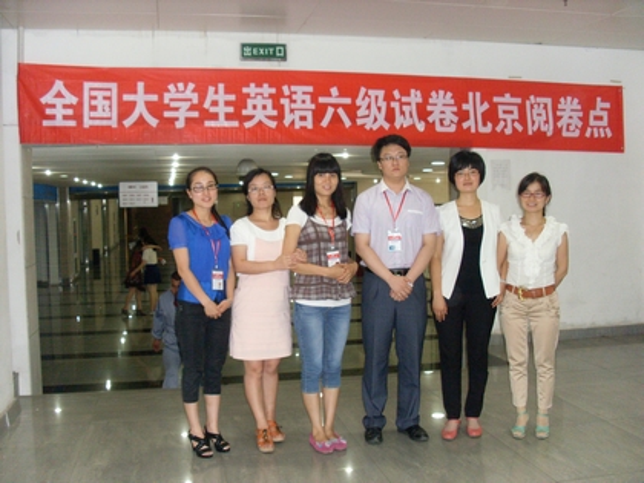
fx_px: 707
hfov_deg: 49.0
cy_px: 242
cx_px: 322
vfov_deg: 37.7
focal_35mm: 38
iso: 320
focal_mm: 6.3
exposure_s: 1/45
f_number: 3
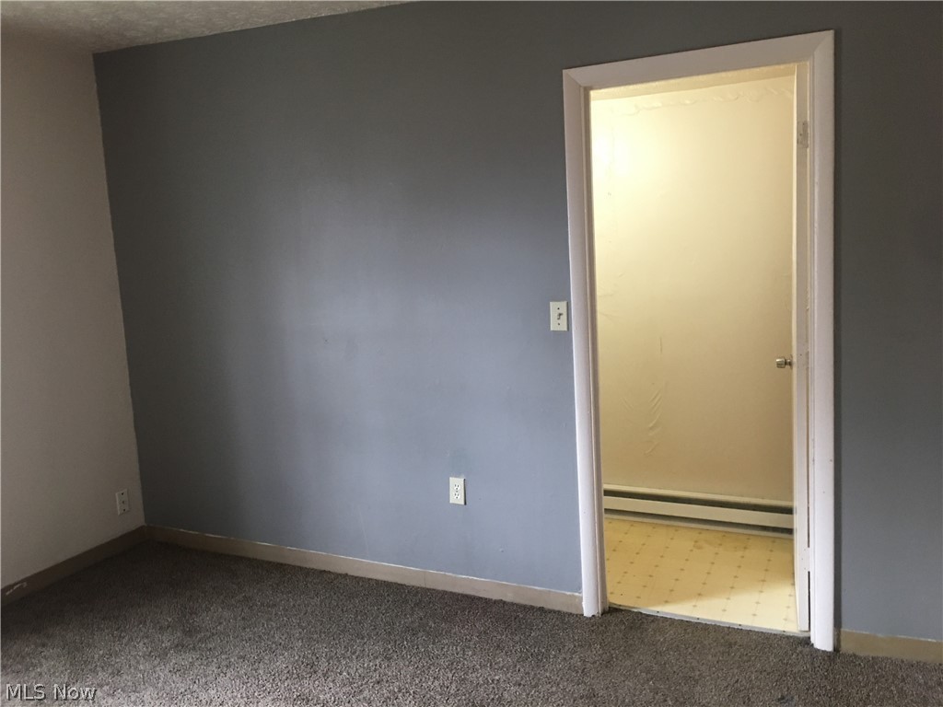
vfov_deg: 48.2
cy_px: 354
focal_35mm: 29
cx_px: 472
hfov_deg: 61.7
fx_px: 790
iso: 64
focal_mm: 4.15
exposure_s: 1/15
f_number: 2.2
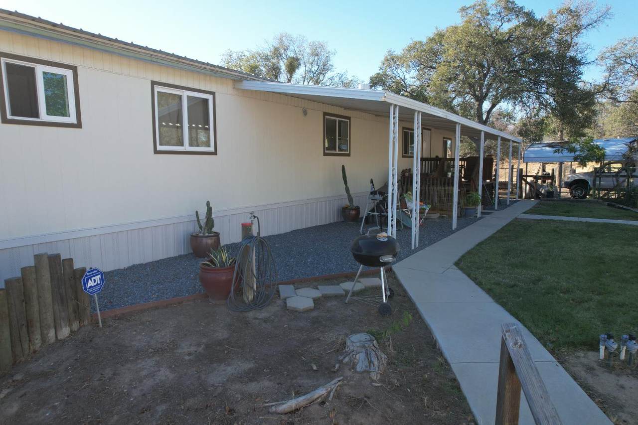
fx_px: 390
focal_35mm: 22
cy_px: 212
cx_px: 319
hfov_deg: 78.6
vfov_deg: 57.2
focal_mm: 8.38
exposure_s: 1/640
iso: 130
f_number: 2.8
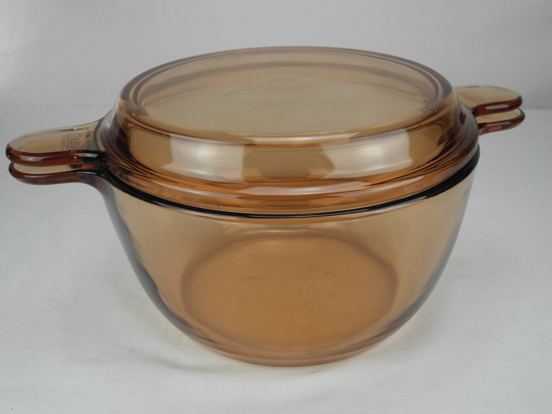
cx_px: 276
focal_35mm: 38
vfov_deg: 37.7
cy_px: 207
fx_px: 606
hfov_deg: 49.0
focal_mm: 8.1
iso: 100
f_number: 3.2
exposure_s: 1/170
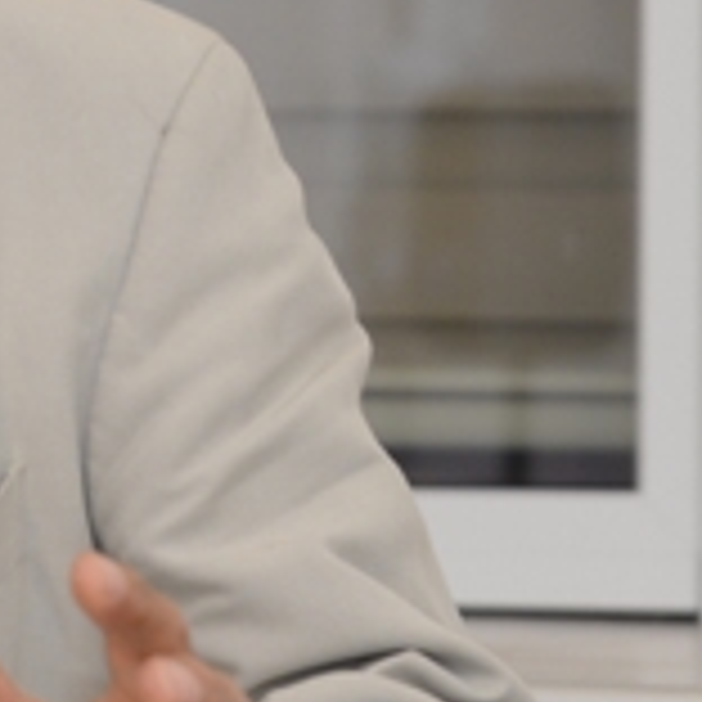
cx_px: -477
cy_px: 250
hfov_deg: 4.7
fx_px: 8420
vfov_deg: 4.8
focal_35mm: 367
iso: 640
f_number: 5
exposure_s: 1/80
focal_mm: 70
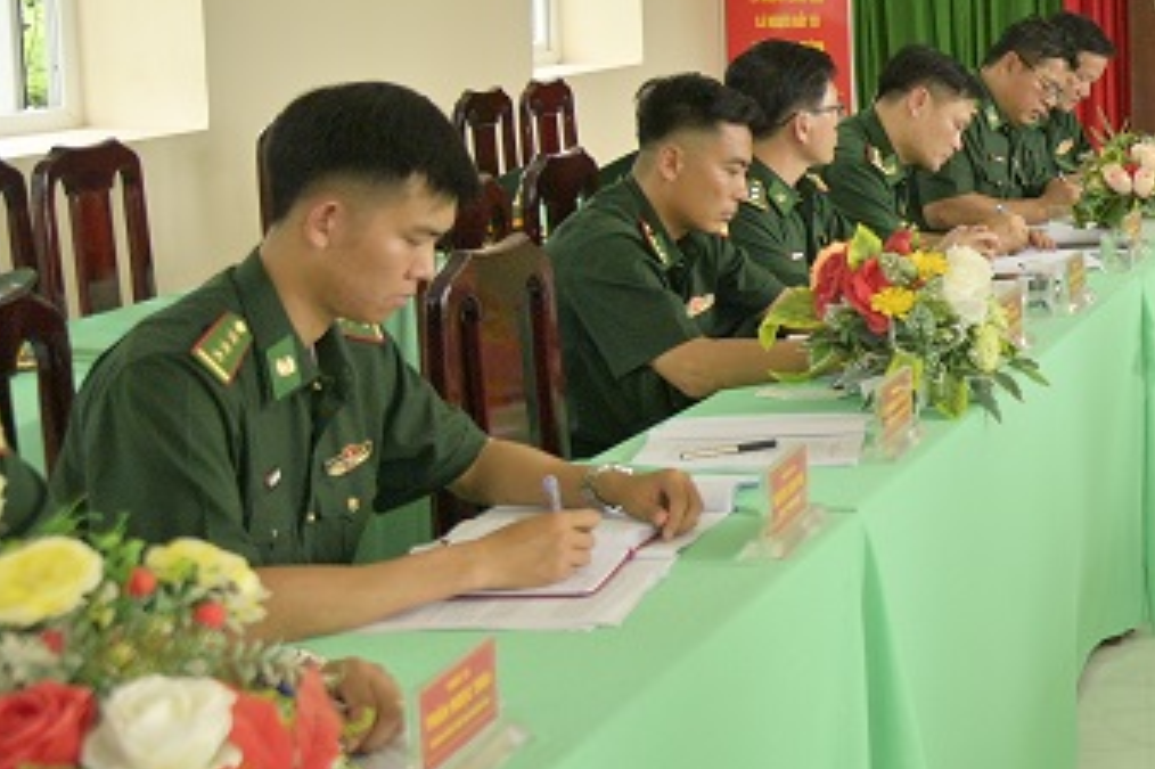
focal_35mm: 80
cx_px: 1527
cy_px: 171
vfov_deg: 16.9
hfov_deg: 22.5
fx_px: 2565
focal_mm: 30
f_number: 4
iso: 160
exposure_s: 1/100
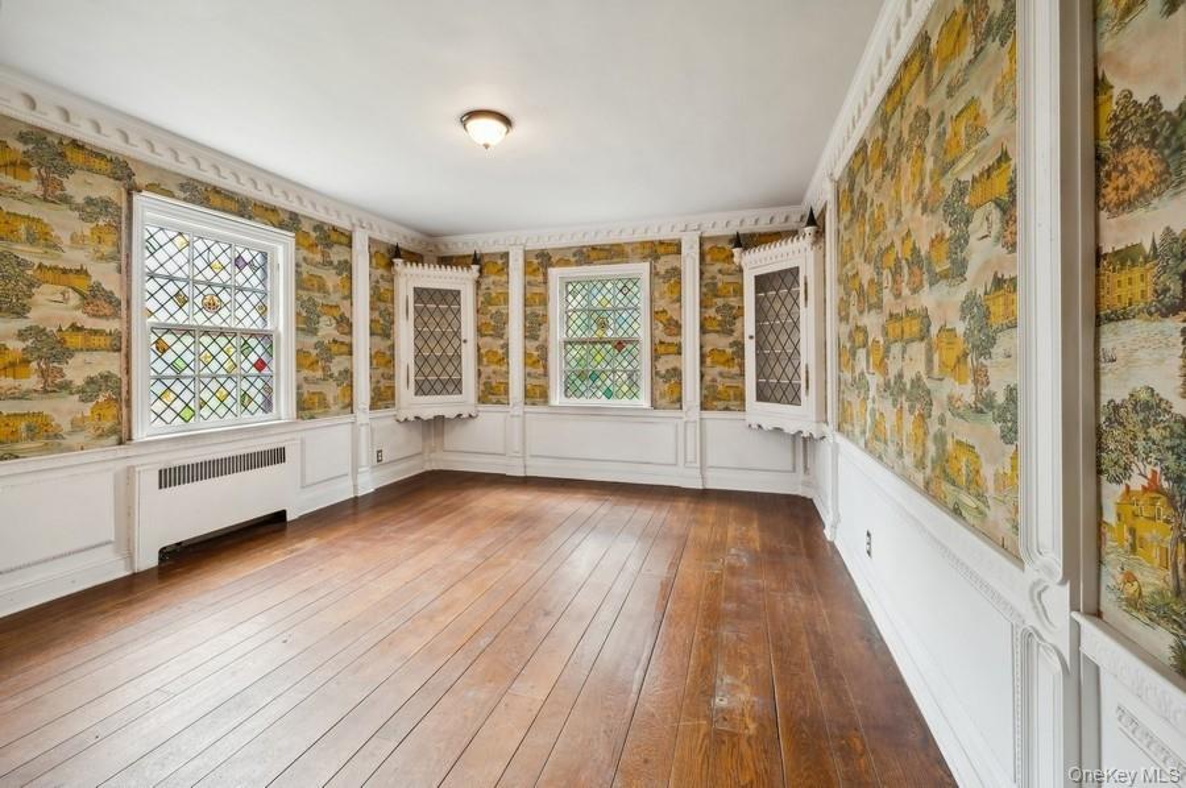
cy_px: 394
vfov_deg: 81.1
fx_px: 461
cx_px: 593
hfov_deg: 104.3
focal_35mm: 14
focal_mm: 14
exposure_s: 1/1.67
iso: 200
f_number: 11
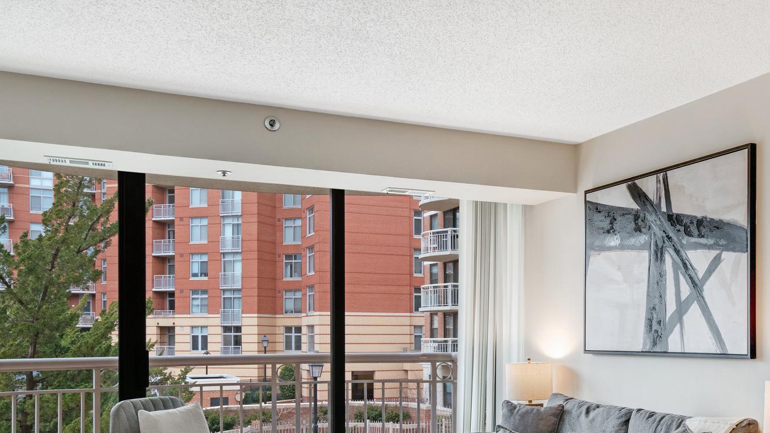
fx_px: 796
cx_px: 572
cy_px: 335
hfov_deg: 49.7
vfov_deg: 29.8
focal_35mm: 39
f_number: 8
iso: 640
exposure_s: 1/50
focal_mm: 24
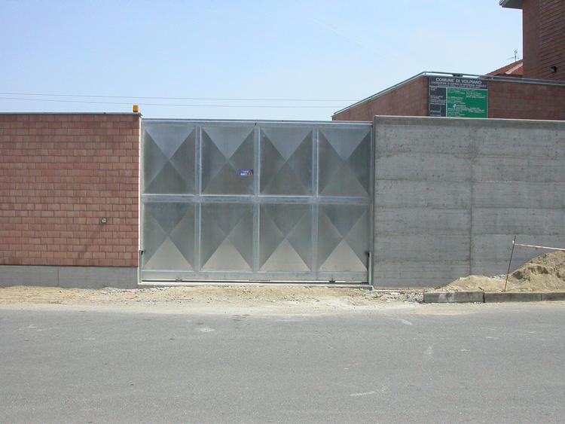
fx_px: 702
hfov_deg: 43.8
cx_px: 282
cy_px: 212
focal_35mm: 43
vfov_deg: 33.6
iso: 200
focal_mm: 8.9
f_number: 7.8
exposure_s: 1/754
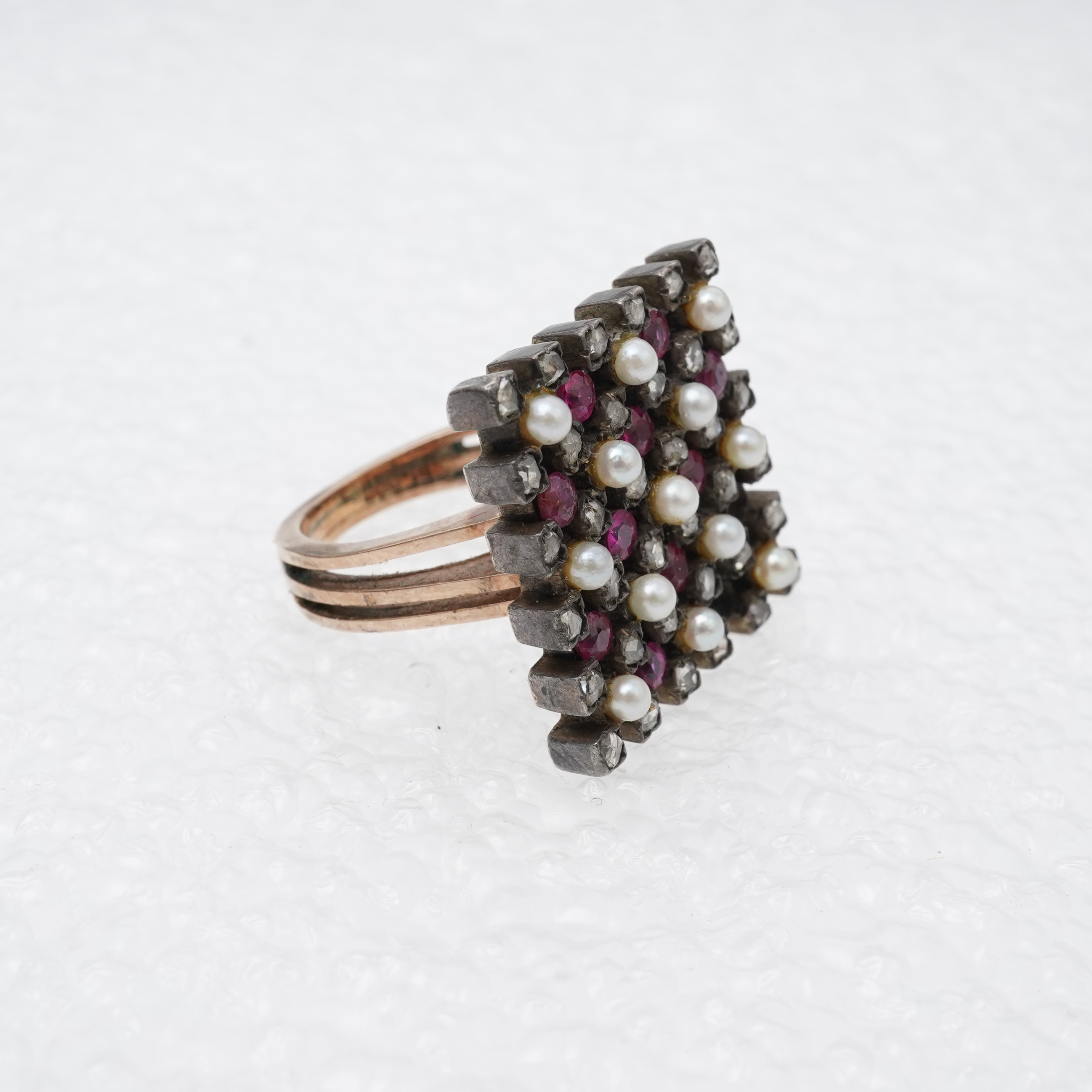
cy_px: 540
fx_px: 2070
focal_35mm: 58
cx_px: 533
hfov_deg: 29.6
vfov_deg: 29.6
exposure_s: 1/125
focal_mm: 30
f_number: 22
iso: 640
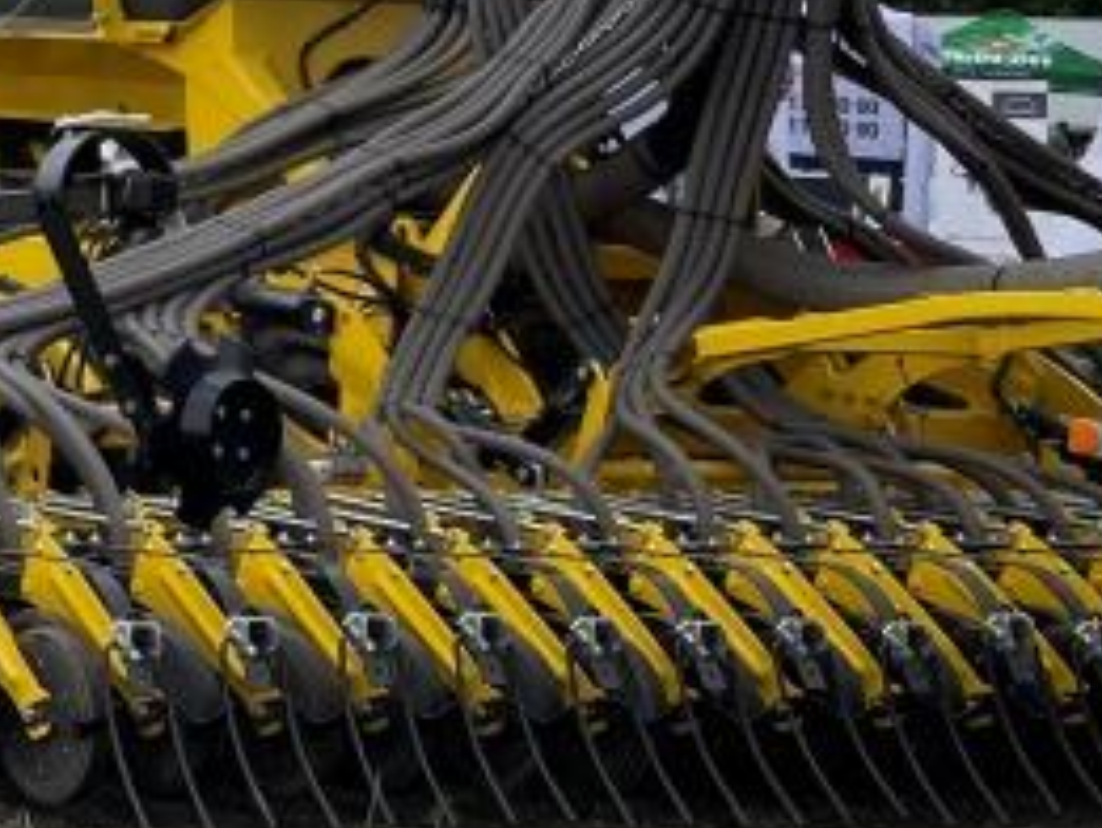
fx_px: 3249
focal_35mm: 102
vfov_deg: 14.4
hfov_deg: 16.5
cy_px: 76
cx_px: -794
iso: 50
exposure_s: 1/5556
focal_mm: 4.2
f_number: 1.6
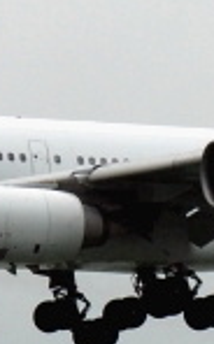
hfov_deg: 0.8
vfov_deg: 1.3
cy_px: 101
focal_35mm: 1575
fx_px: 14755
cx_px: 114
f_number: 6.3
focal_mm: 190
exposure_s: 1/800
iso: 200
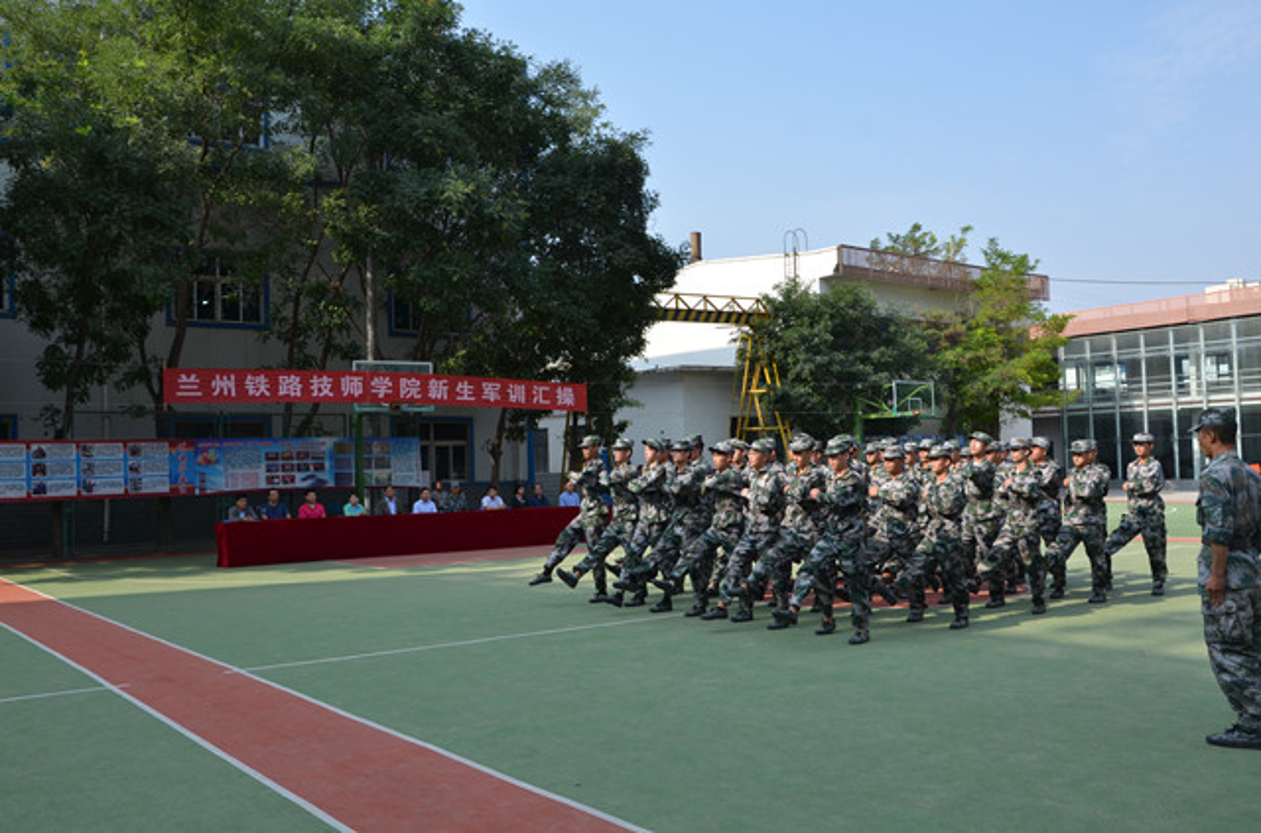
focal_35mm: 33
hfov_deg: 57.4
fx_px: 1153
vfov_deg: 39.7
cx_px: 630
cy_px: 416
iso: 160
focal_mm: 22
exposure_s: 1/250
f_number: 8
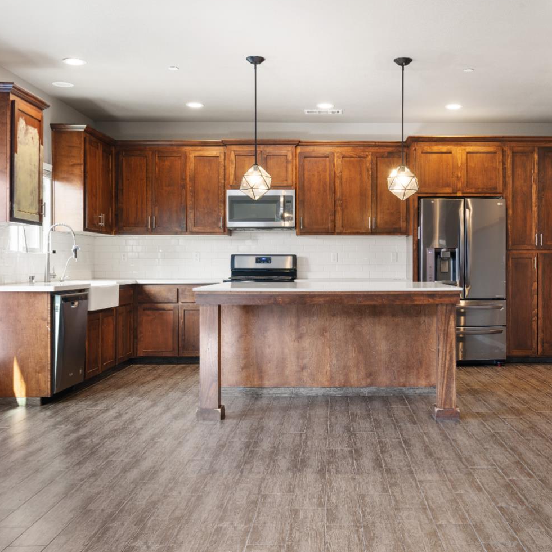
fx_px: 704
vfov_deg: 42.8
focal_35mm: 39
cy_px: 273
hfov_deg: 42.6
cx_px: 335
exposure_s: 2
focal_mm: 30
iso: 100
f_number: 9
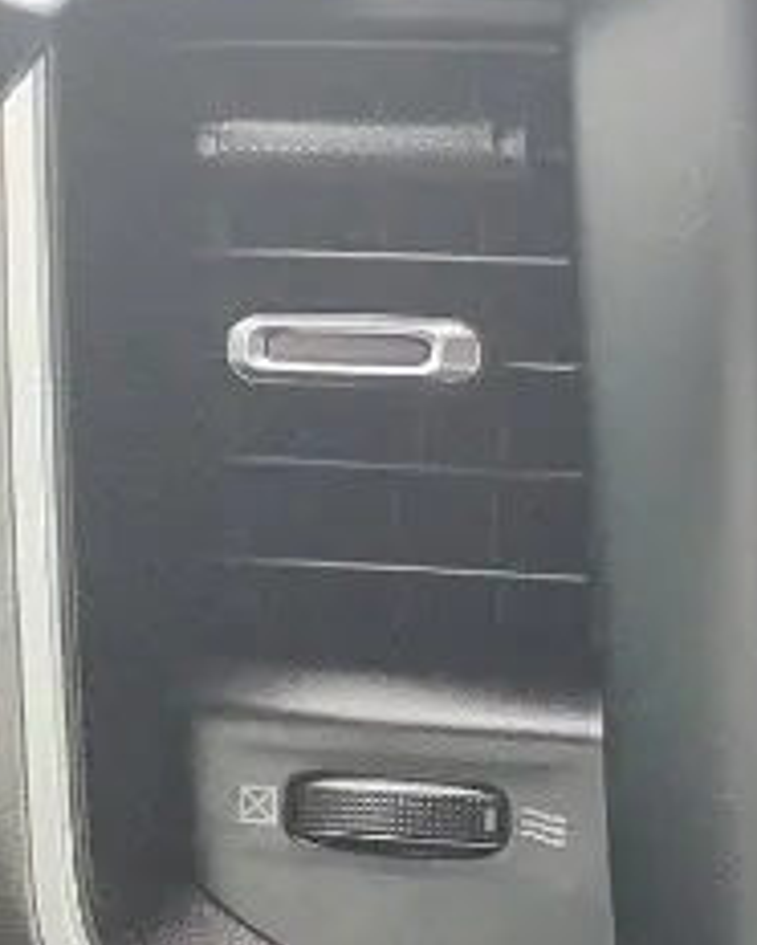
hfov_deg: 13.0
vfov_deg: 18.4
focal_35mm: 99
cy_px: 1112
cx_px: 1624
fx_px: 2769
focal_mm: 5.56
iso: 264
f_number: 1.8
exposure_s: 1/120
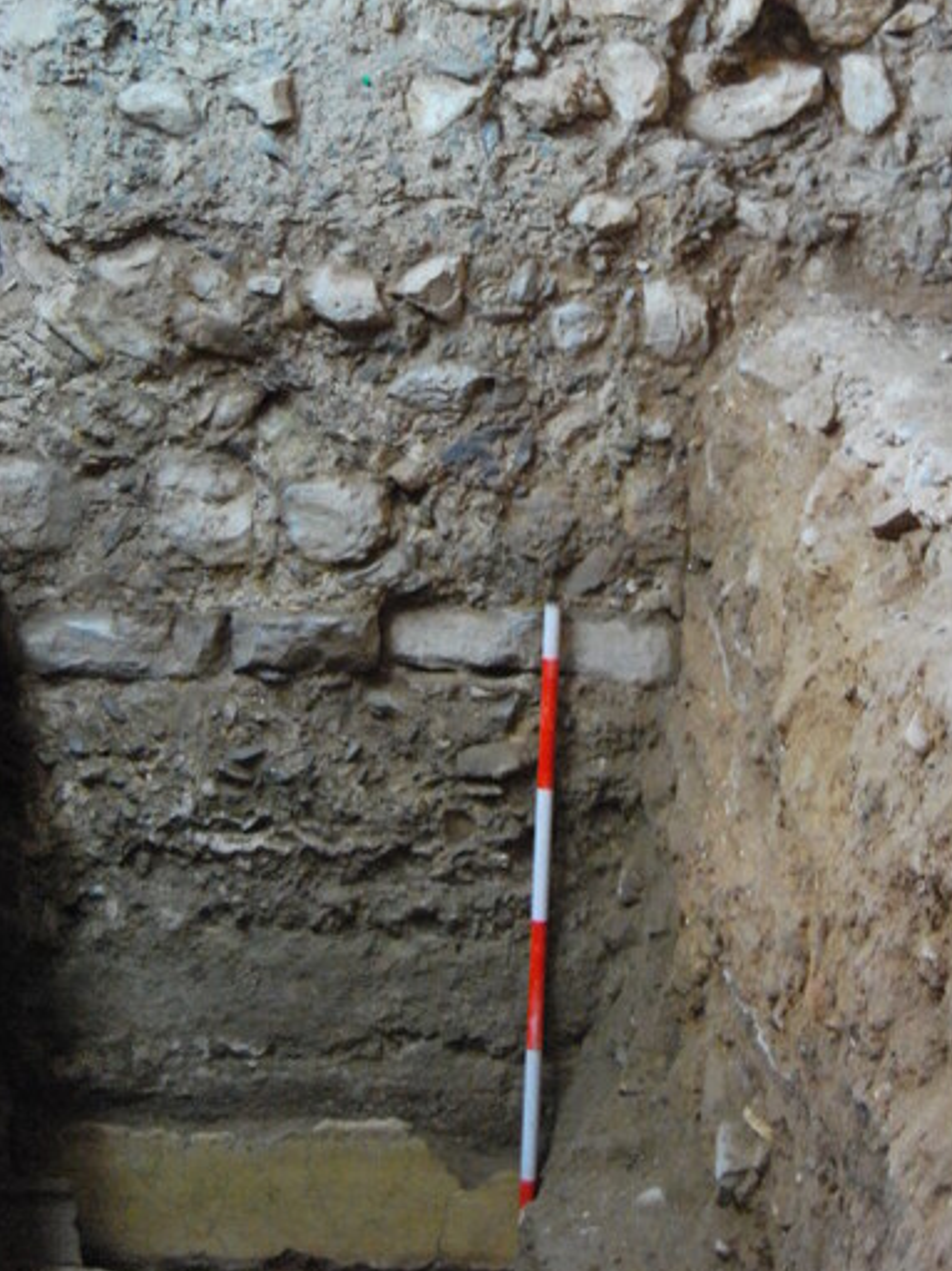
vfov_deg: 25.4
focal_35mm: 76
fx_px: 2788
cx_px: 529
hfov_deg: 19.4
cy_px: 333
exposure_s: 1/30
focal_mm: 28
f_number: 4.2
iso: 1600
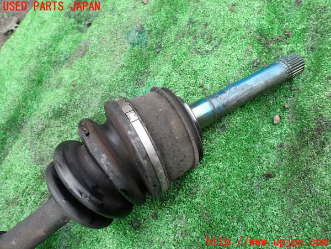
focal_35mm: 25
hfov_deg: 69.4
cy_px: 124
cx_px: 166
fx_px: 239
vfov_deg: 54.9
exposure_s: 1/80
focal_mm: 4.5
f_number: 2.8
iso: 100
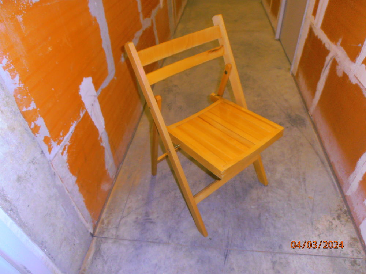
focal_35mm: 24
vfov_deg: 56.8
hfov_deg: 71.6
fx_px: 254
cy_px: 137
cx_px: 183
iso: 125
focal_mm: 4.2
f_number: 3
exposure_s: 1/30
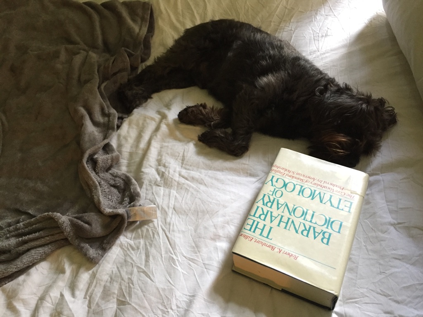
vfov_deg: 48.2
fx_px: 354
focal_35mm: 29
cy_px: 158
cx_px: 212
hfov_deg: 61.7
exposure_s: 1/33
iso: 200
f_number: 2.2
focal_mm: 4.15
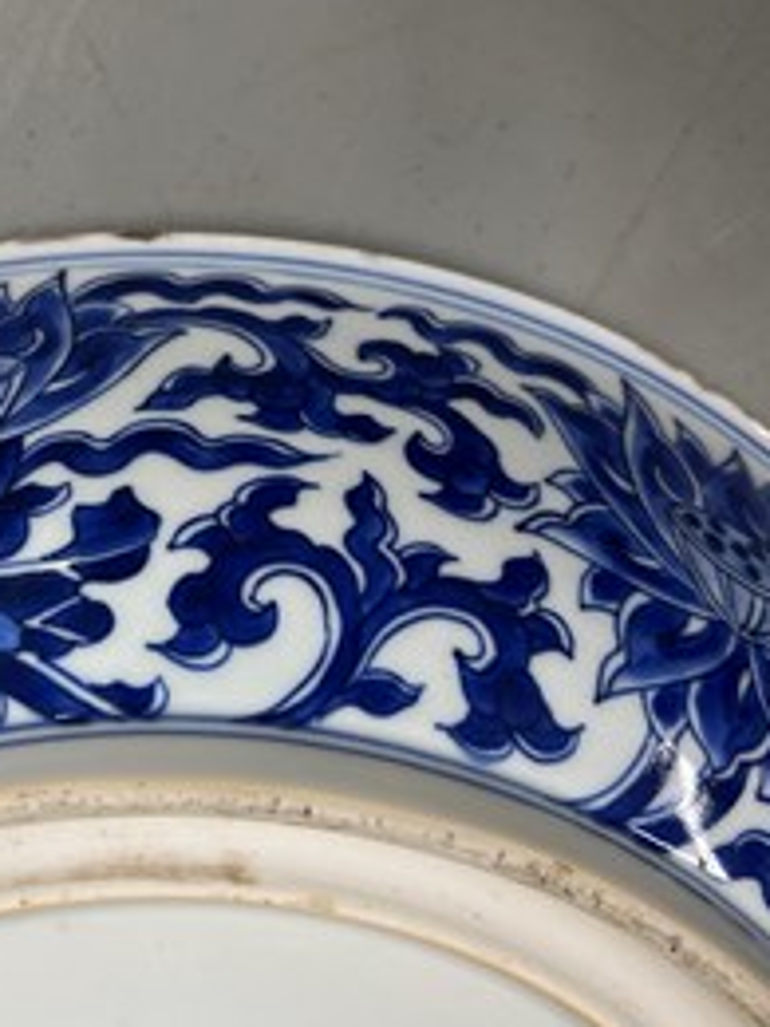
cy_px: 466
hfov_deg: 35.2
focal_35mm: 40
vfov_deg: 46.7
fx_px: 1186
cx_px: 193
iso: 80
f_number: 1.5
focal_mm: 5.7
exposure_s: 1/120
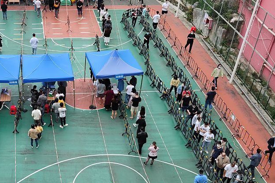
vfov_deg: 28.0
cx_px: 71
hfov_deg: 40.0
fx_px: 367
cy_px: 104
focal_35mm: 48
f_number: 1.85
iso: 50
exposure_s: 1/350
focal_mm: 6.78
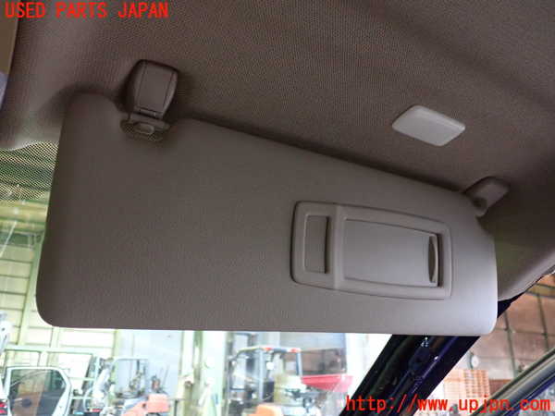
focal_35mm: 30
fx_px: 481
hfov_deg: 60.0
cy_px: 208
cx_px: 278
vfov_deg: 46.8
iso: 1000
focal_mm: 5.4
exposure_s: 1/25
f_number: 2.3
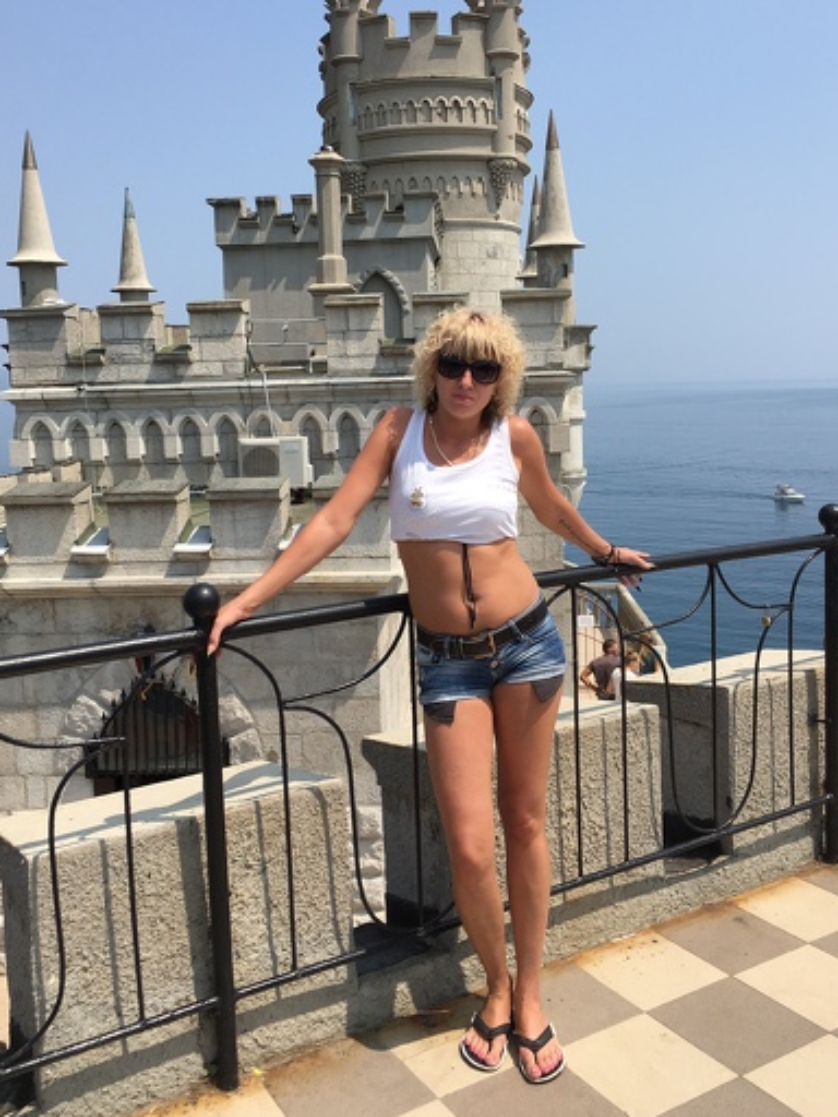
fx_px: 1097
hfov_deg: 41.8
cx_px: 408
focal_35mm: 34
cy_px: 497
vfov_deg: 53.8
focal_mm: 4.15
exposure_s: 1/1637
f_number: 2.2
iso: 25
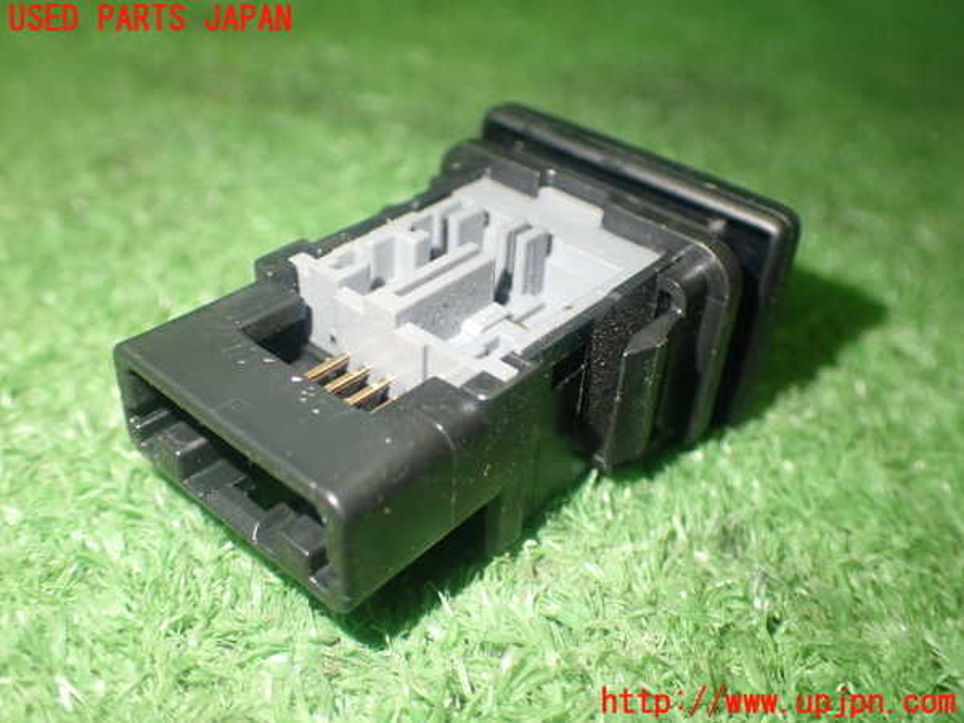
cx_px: 482
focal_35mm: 36
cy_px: 362
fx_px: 1003
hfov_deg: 51.4
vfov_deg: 39.7
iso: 500
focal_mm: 6.37
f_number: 2.5
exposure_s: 1/40
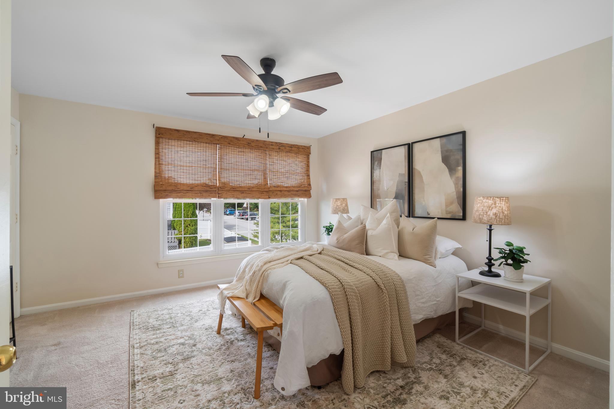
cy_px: 204
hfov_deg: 100.4
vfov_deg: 77.3
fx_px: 256
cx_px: 307
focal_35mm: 15
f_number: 13
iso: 100
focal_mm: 10
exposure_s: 1/2.5
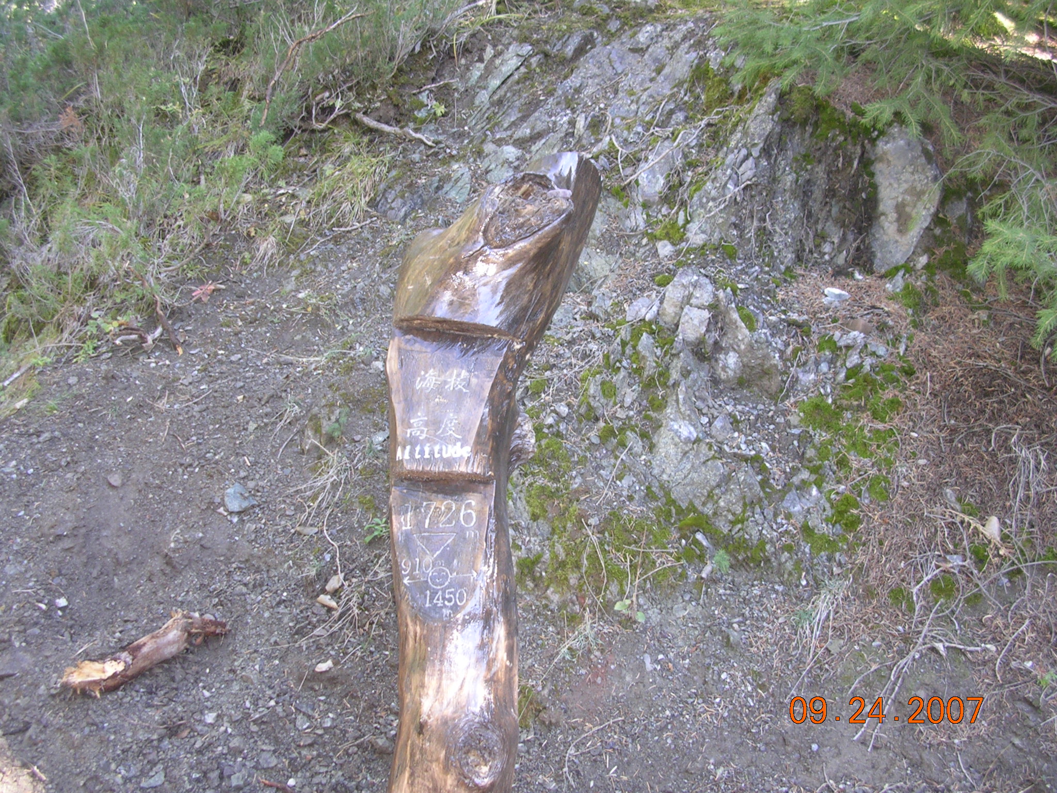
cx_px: 528
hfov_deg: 49.0
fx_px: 1160
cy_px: 396
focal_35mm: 38
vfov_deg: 37.7
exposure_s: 1/29.2
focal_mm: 5.8
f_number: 2.8
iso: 58
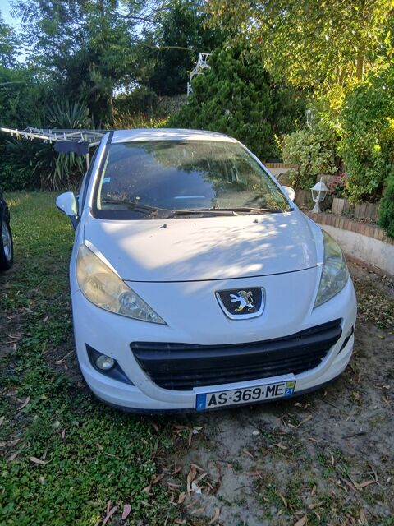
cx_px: 197
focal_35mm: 26
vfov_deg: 67.3
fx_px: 395
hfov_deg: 53.1
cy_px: 263
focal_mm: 3.98
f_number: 1.8
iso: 25
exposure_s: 1/100
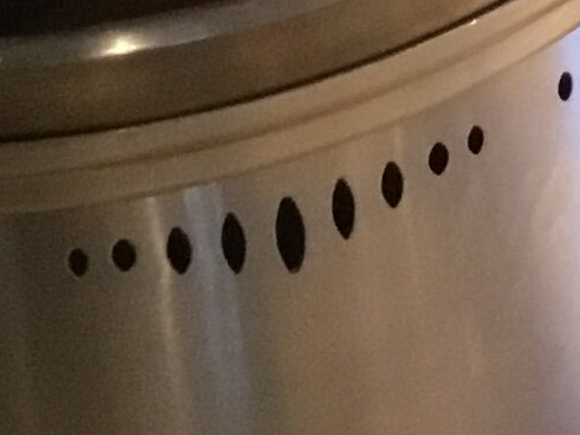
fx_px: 3418
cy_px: -942
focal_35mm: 204
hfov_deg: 8.9
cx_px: 1314
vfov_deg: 6.5
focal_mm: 3.3
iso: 125
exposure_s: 1/30
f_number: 2.4
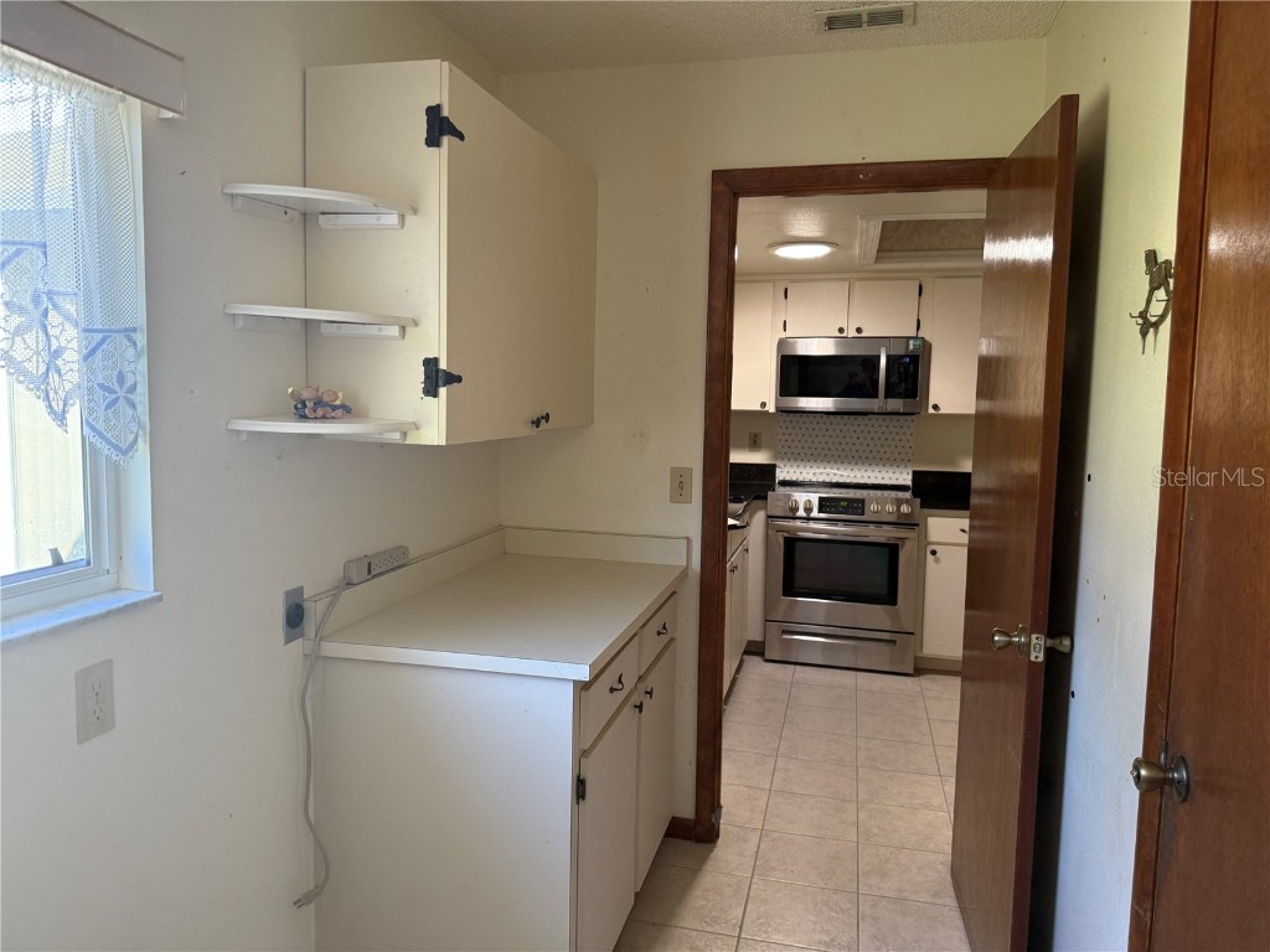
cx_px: 635
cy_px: 476
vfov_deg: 56.8
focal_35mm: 24
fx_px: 881
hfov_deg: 71.6
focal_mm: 6.76
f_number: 1.78
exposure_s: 1/76
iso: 200
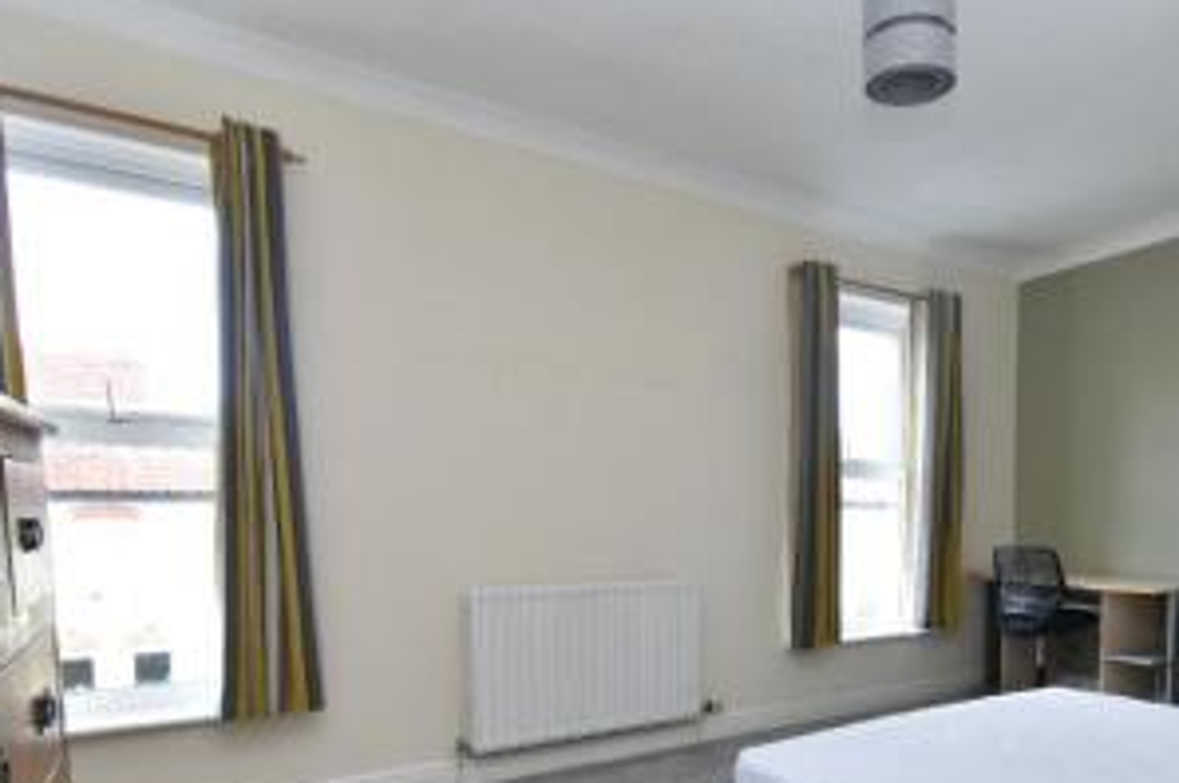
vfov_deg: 51.0
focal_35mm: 24
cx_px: 795
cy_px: 579
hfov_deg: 71.4
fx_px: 785
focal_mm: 10
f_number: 7.1
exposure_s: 1/15
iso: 200
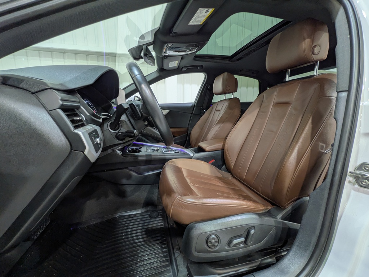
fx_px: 149
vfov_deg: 85.7
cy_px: 138
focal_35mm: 14
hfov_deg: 102.1
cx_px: 184
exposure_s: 1/30
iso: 61
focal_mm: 1.83
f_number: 2.2
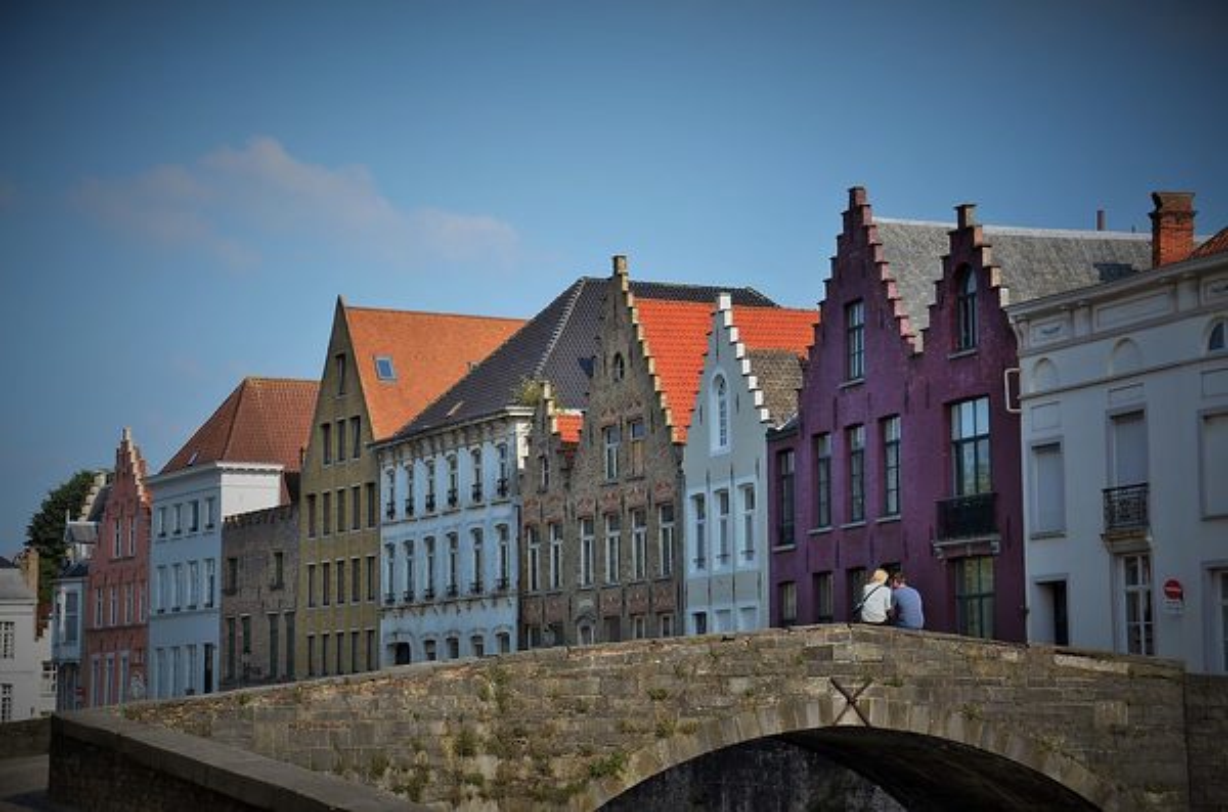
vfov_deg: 15.6
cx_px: 614
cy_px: 406
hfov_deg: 23.4
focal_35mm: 87
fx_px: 2961
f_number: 5
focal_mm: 58
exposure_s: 1/250
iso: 100
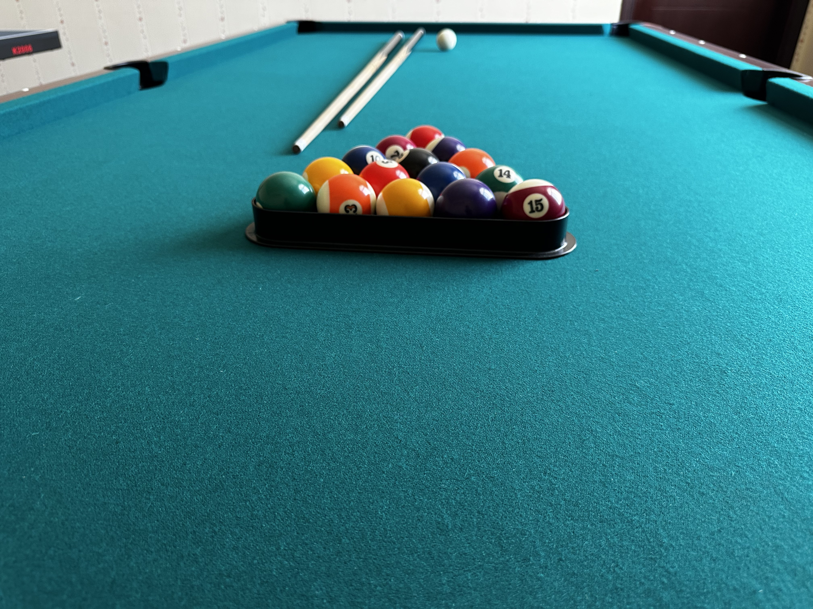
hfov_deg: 71.6
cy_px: 304
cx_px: 406
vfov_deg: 56.8
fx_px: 564
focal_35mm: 24
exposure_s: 1/60
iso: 320
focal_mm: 6.86
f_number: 1.78
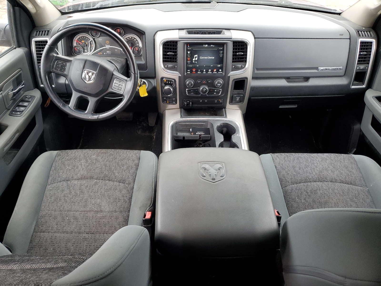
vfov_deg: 53.1
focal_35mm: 26
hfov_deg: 67.3
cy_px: 143
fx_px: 286
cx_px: 190
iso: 65
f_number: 1.5
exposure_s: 1/120
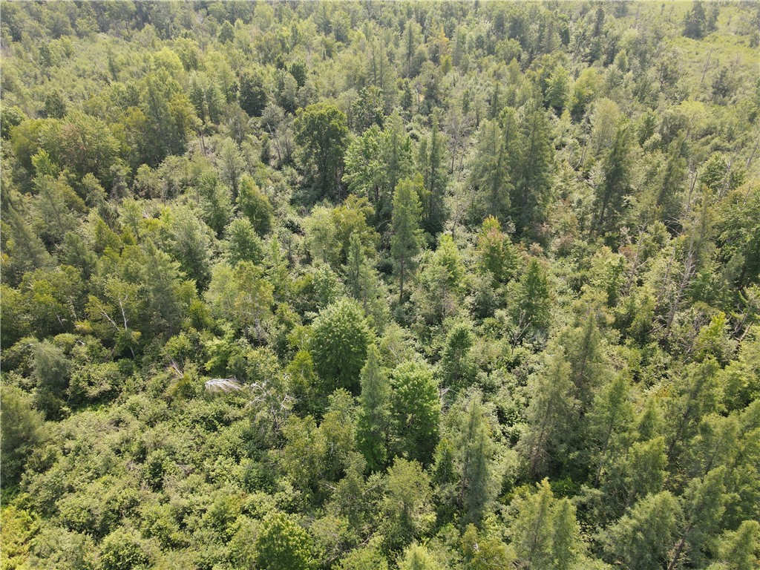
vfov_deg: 56.8
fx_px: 527
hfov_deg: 71.6
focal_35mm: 24
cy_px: 285
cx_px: 380
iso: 140
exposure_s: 1/15
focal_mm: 4.5
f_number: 2.8
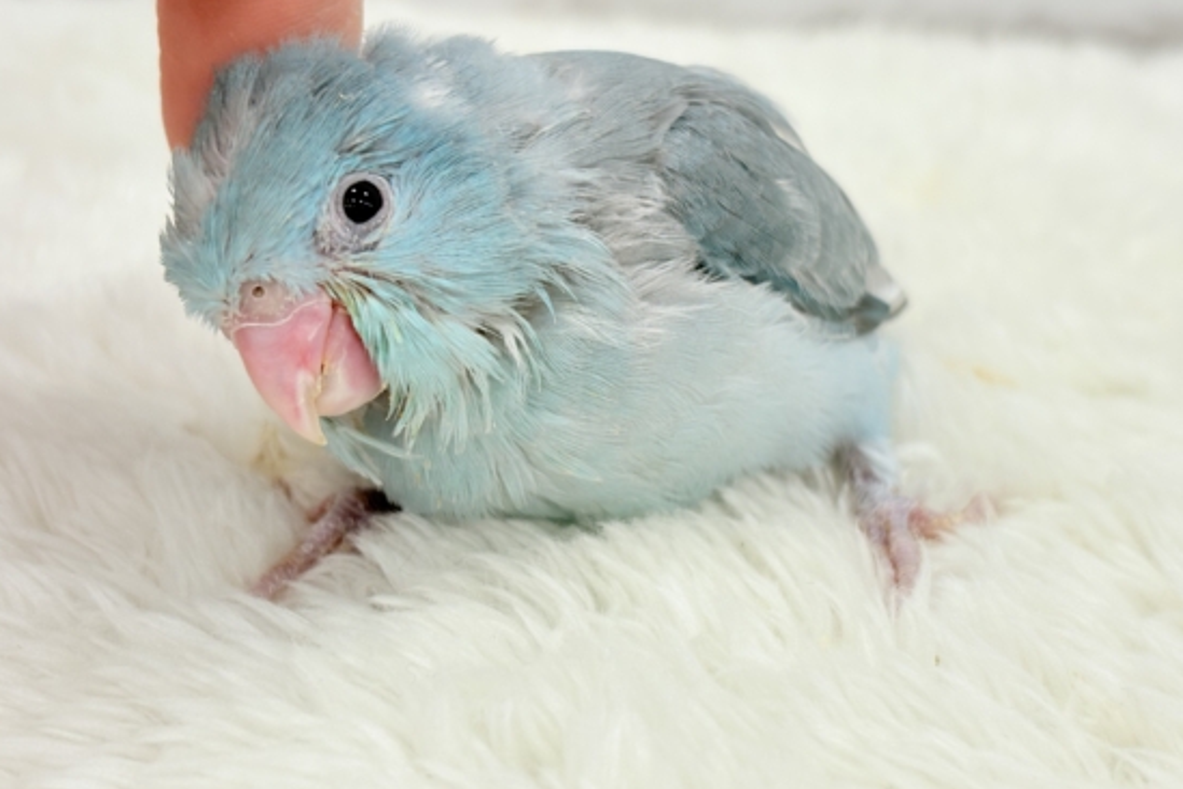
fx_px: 2070
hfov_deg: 31.9
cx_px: 636
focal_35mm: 63
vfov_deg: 21.6
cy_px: 366
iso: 32
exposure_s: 1/50
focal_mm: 5.96
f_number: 1.6
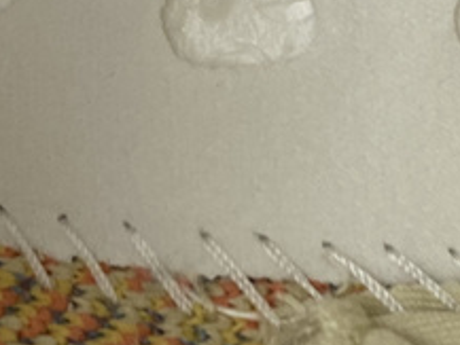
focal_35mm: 120
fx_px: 1596
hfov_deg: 16.4
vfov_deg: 12.1
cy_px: -68
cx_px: 312
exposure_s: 1/100
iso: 100
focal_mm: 4.25
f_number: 1.8
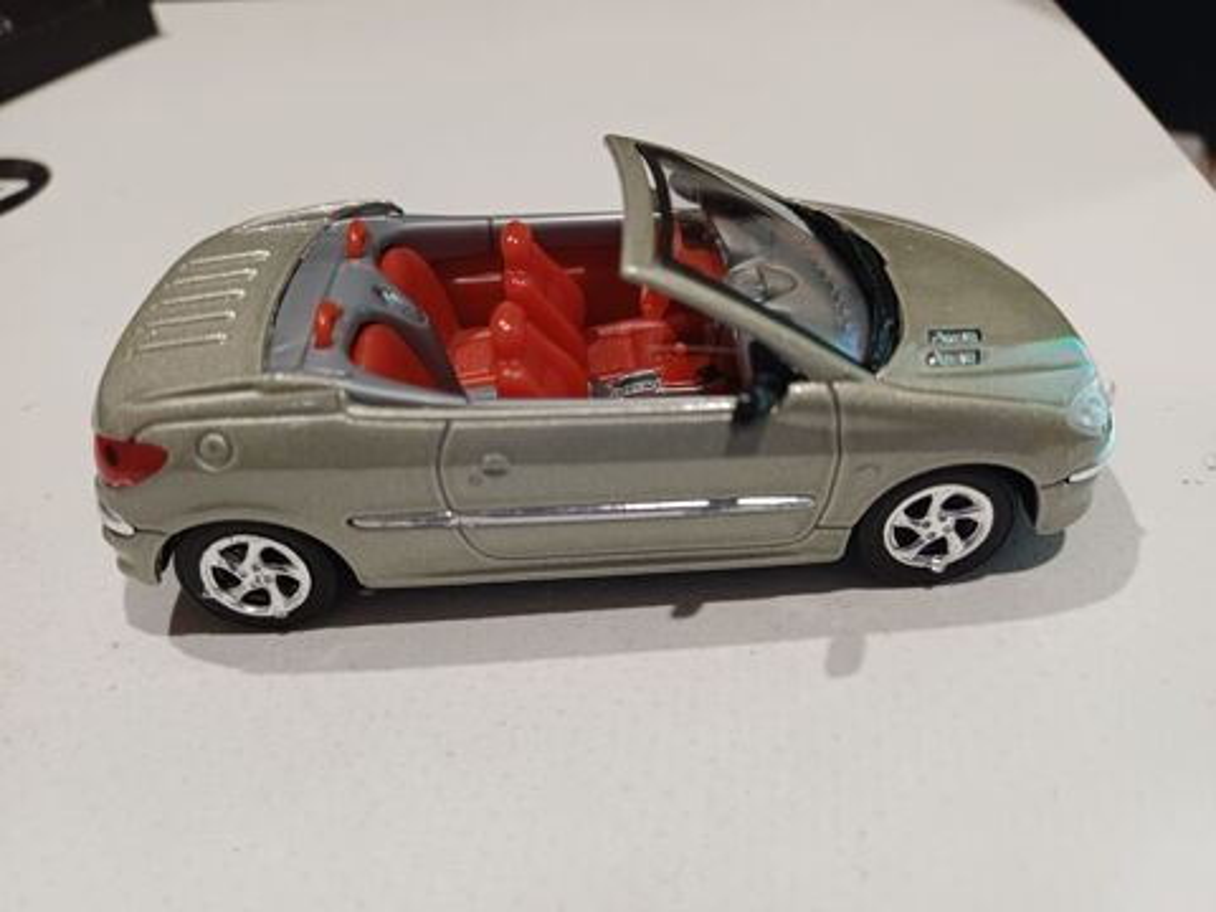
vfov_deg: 54.9
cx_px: 608
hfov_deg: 69.4
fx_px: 878
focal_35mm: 25
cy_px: 456
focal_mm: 4.65
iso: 320
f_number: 1.8
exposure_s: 1/33.3
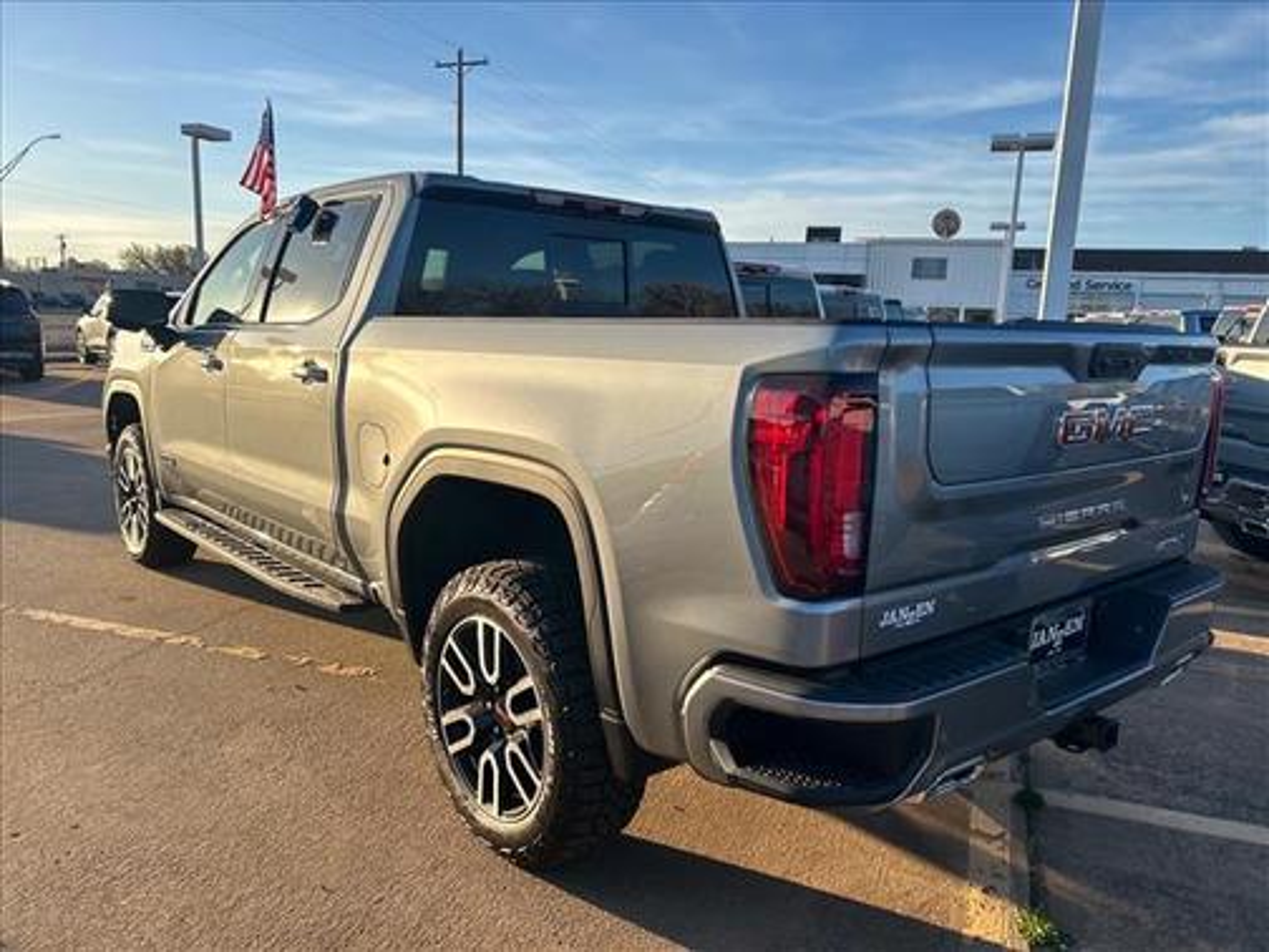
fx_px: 953
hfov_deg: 67.3
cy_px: 476
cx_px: 634
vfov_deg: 53.1
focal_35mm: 26
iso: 50
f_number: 1.5
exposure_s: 1/1112
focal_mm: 5.7
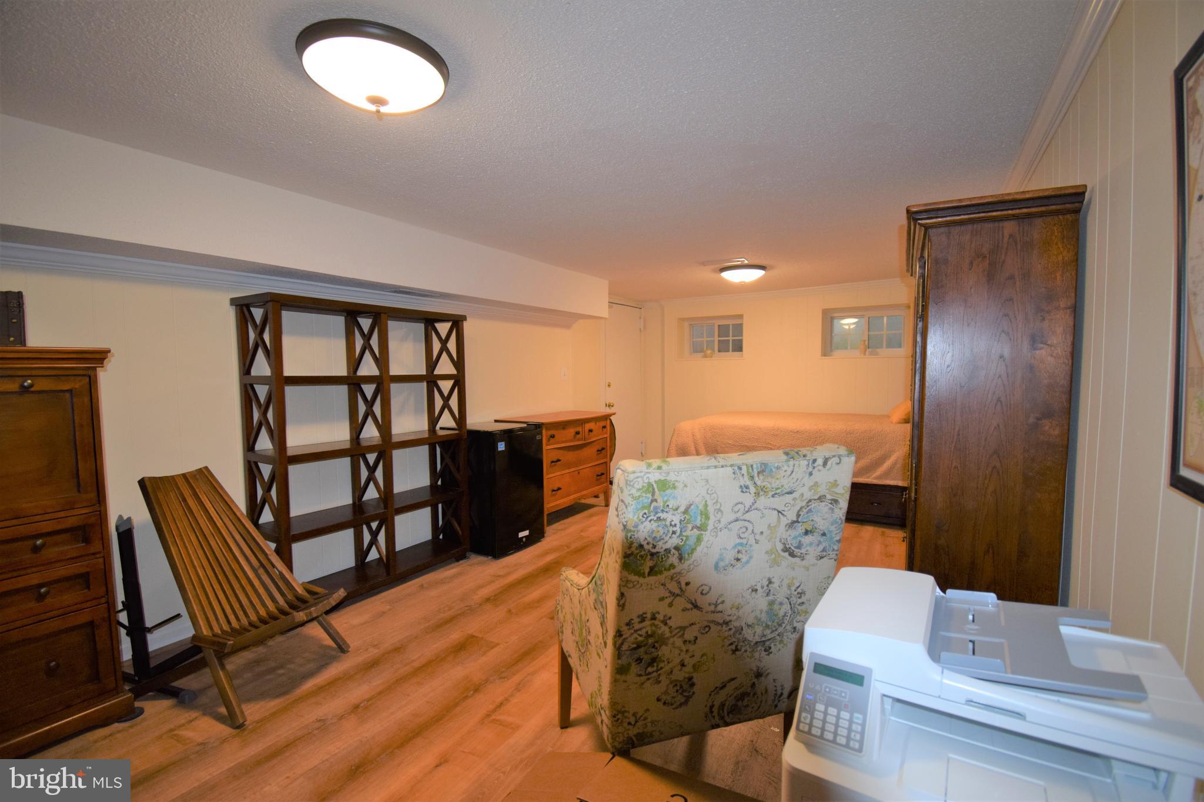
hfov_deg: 100.4
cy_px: 401
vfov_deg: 77.3
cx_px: 602
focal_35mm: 15
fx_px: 502
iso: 800
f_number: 4.5
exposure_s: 1/80
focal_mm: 10
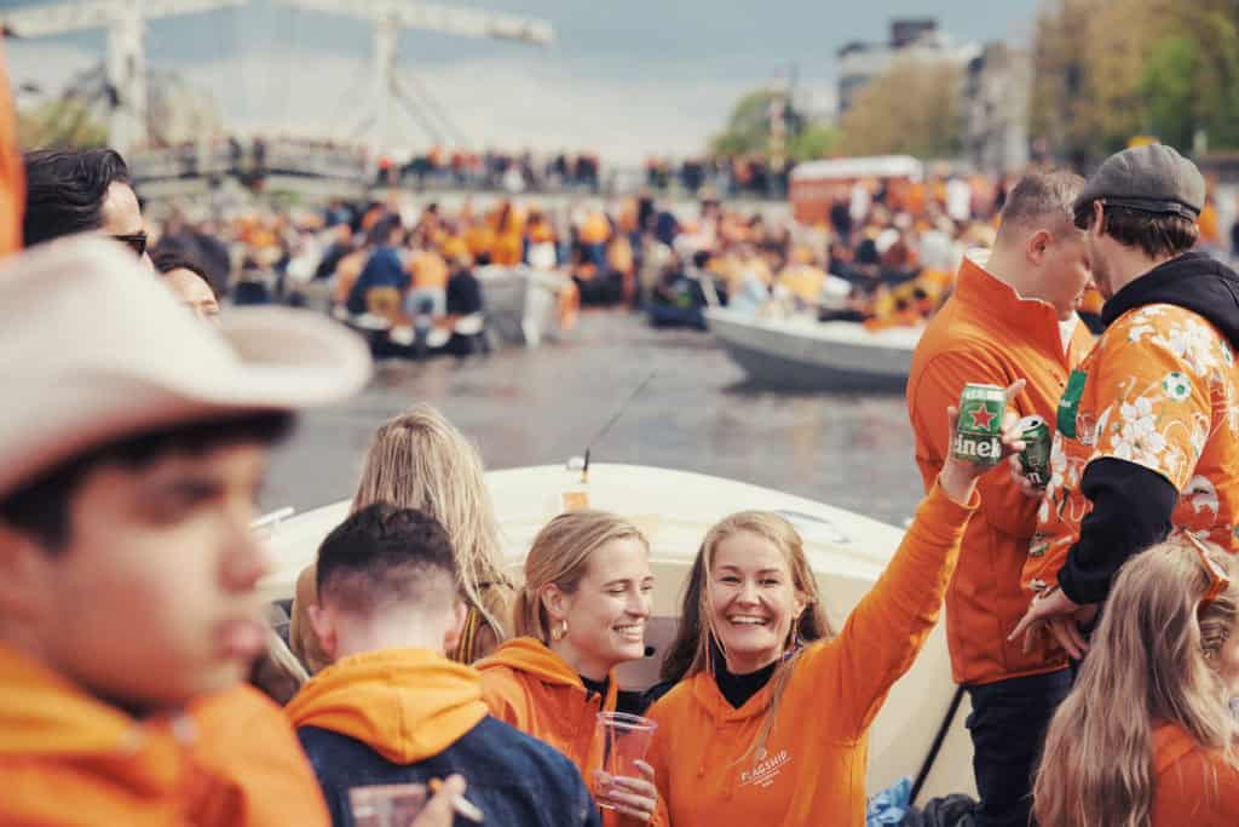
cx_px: 620
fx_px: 2891
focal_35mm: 84
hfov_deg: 24.2
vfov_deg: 16.3
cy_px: 414
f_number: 2.2
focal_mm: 56
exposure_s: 1/1250
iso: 160
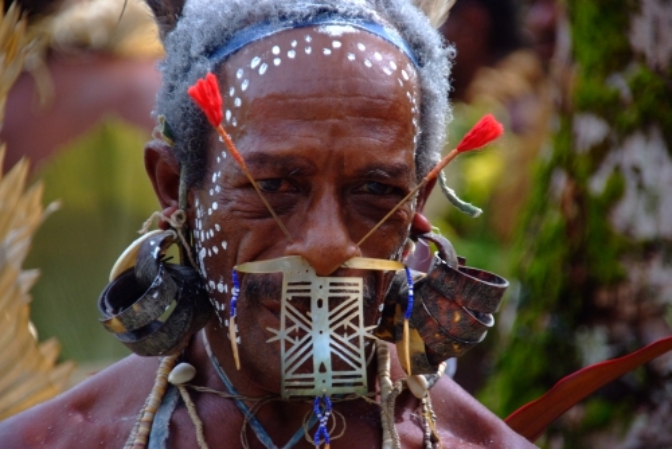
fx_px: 5603
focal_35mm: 300
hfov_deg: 6.9
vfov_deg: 4.6
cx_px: 336
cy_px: 224
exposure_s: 1/160
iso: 800
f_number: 6.3
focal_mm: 200
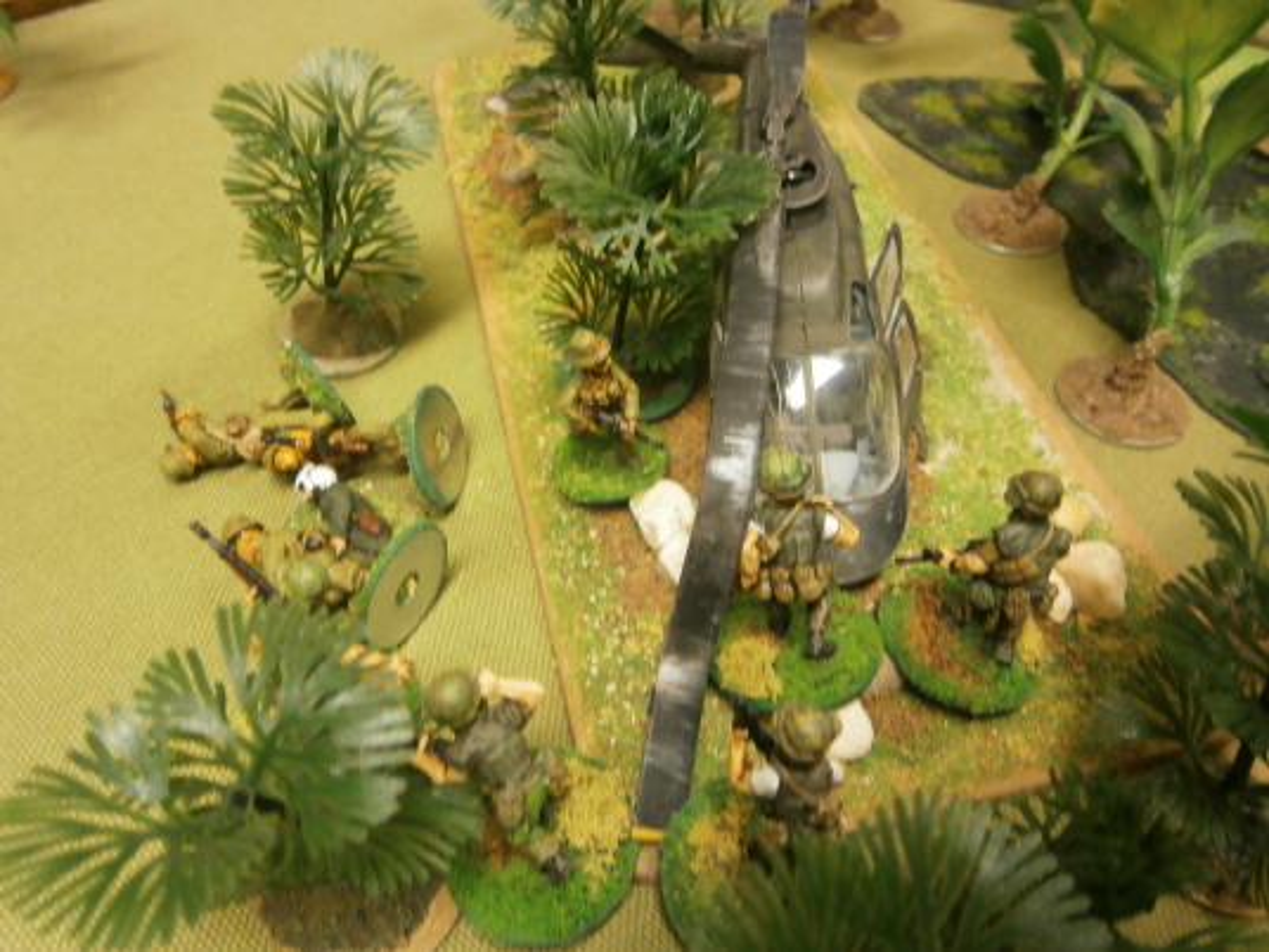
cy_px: 476
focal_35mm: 26
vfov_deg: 53.1
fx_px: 953
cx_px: 634
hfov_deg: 67.3
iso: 200
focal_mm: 4.7
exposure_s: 1/25
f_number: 2.8
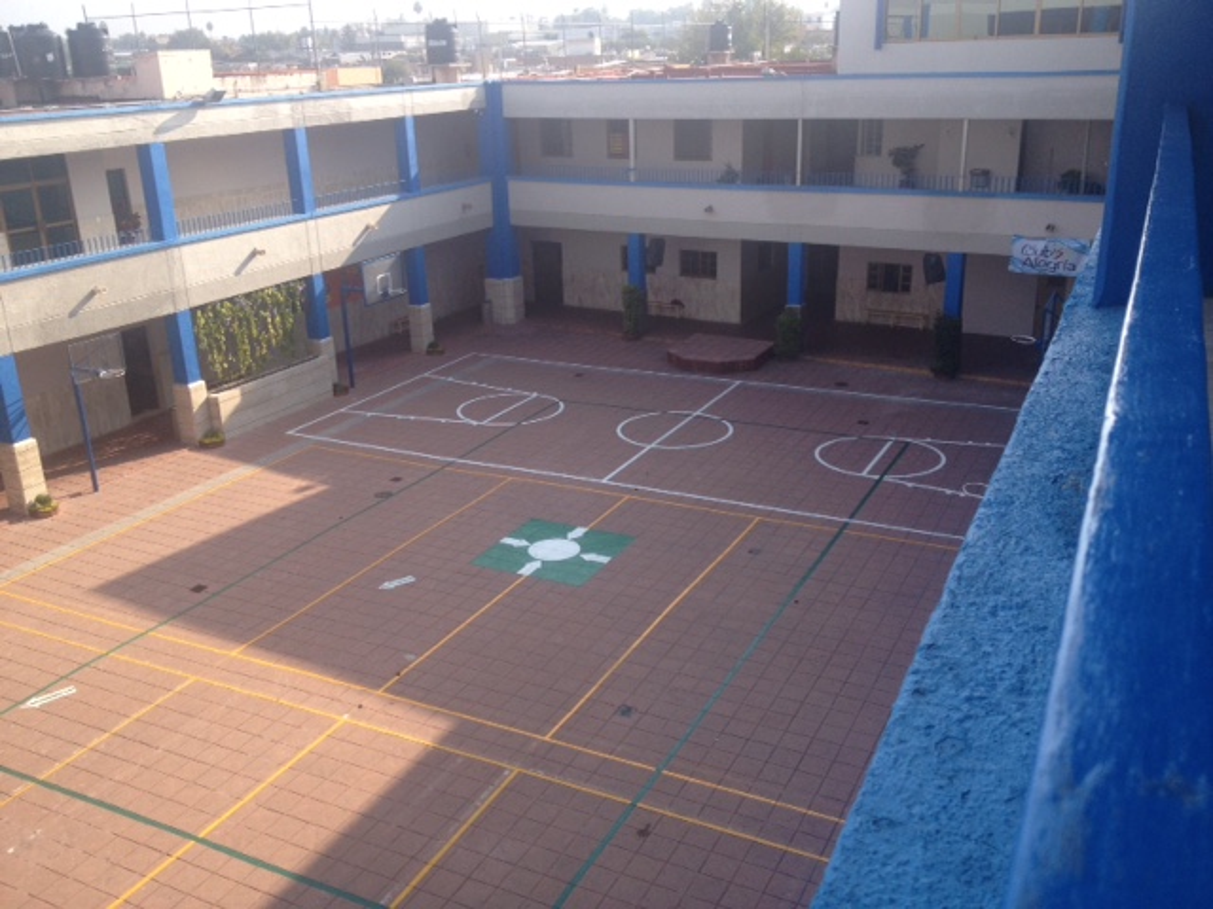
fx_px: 1226
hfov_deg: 52.6
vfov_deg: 40.7
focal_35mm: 35
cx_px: 606
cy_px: 454
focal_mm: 4.28
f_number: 2.4
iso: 50
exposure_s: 1/699
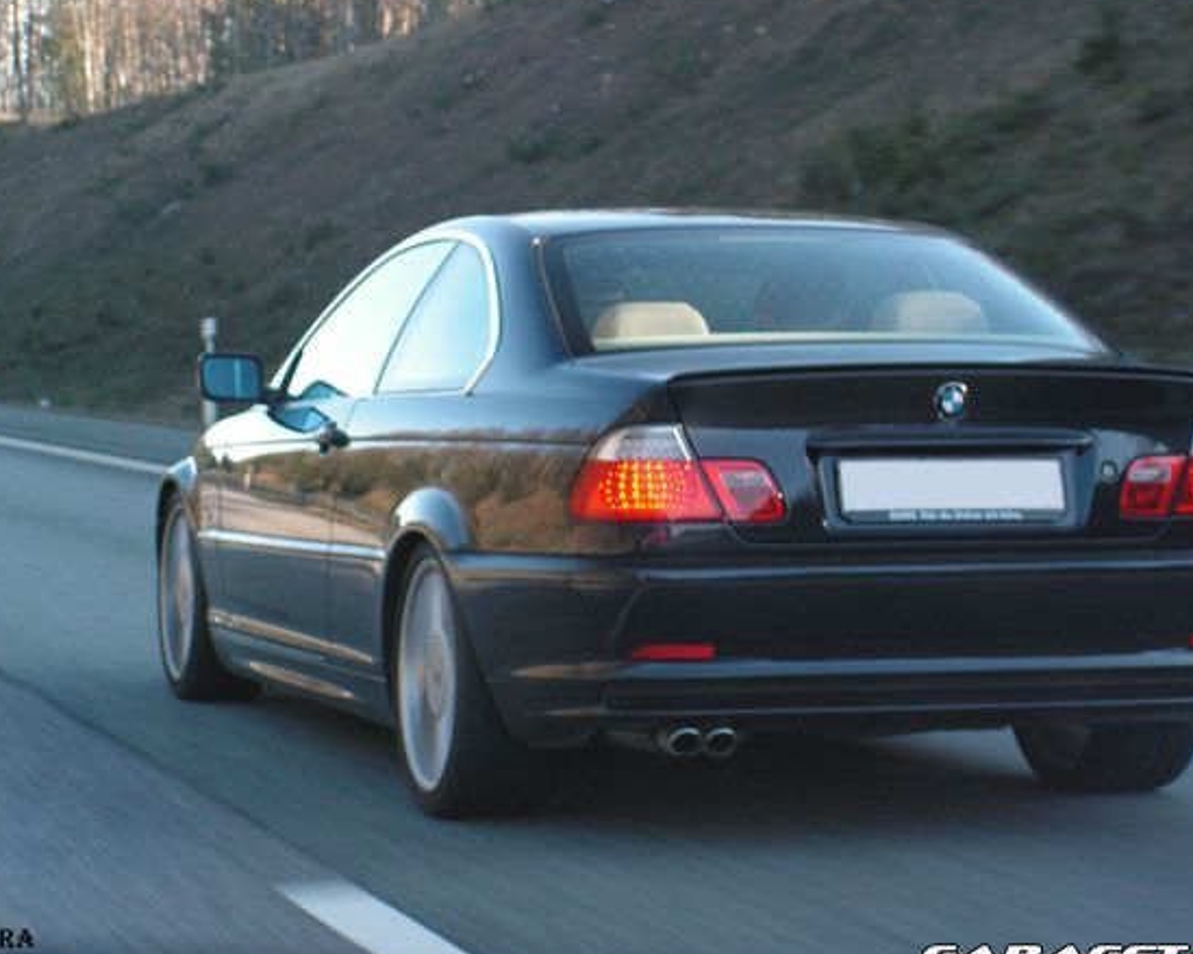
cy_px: 456
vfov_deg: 15.5
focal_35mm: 99
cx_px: 598
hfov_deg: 19.4
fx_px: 3495
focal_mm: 14.5
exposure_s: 1/100
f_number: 3.3
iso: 80
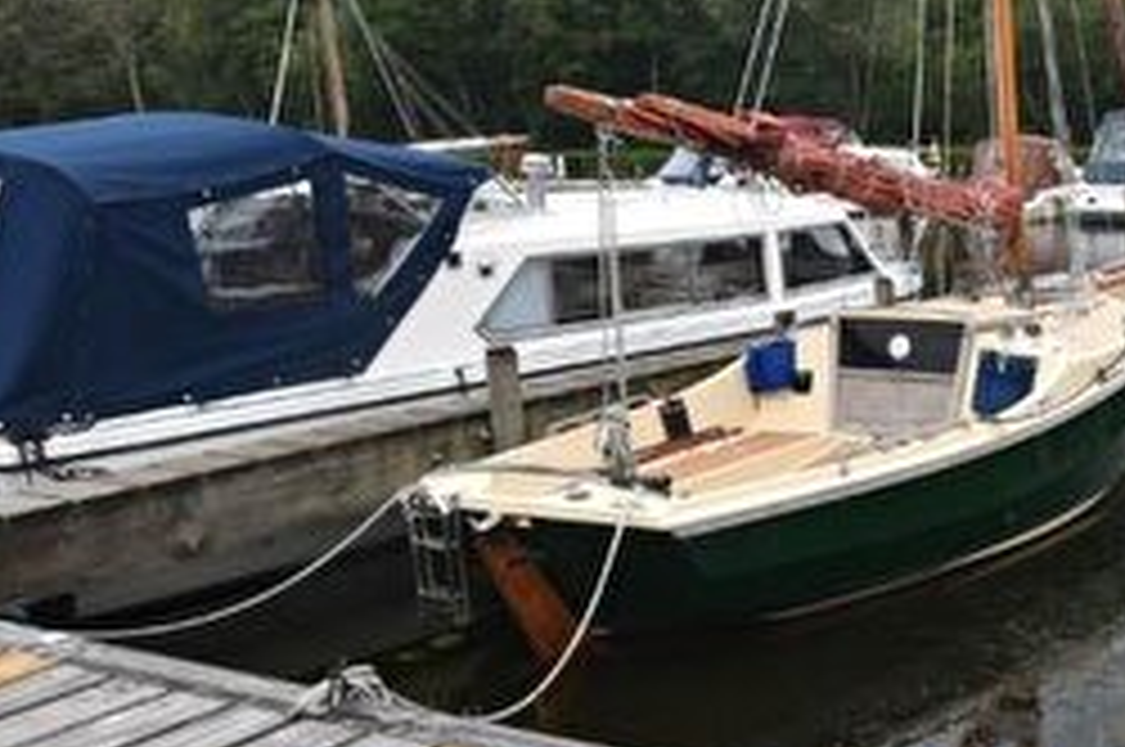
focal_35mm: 42
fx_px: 1311
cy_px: 423
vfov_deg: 31.8
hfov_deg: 39.2
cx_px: 1202
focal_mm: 10
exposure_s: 1/320
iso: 200
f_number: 9
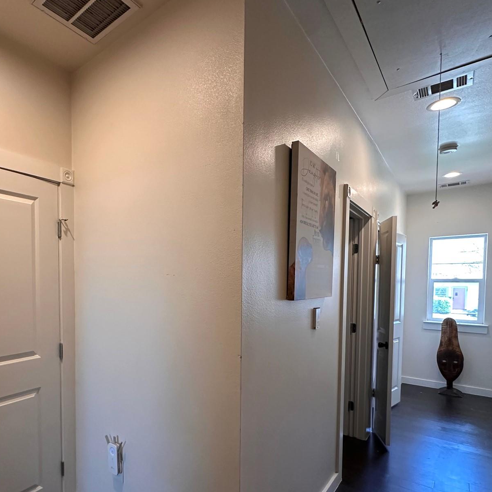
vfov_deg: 71.4
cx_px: 157
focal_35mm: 21
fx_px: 338
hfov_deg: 69.7
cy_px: 296
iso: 320
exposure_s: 1/120
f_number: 2.2
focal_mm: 2.22
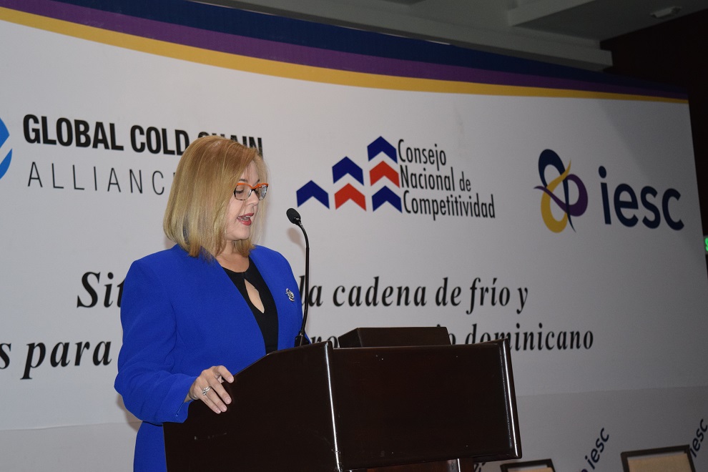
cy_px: 236
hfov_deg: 24.6
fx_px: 1622
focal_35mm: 82
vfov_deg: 16.6
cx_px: 354
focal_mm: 55
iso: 1800
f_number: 5.6
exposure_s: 1/60
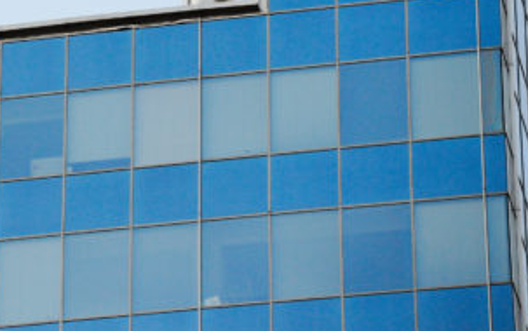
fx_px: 5531
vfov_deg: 3.4
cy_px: -49
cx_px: -51
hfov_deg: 5.4
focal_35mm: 384
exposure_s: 1/200
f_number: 5
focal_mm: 170
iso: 1000
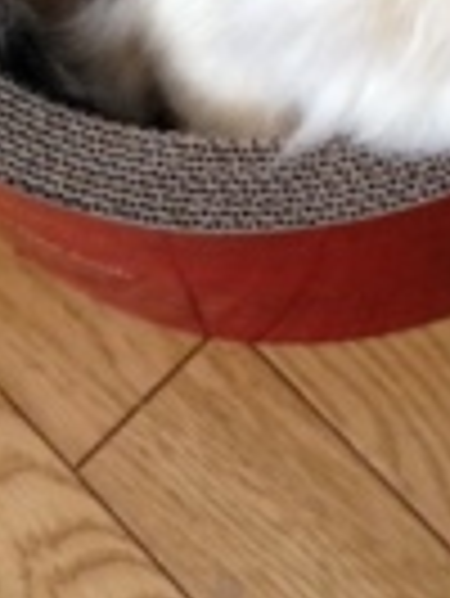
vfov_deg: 15.4
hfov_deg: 11.9
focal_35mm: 124
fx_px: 2146
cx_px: 407
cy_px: -94
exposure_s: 1/20
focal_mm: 4.12
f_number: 2.4
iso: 200
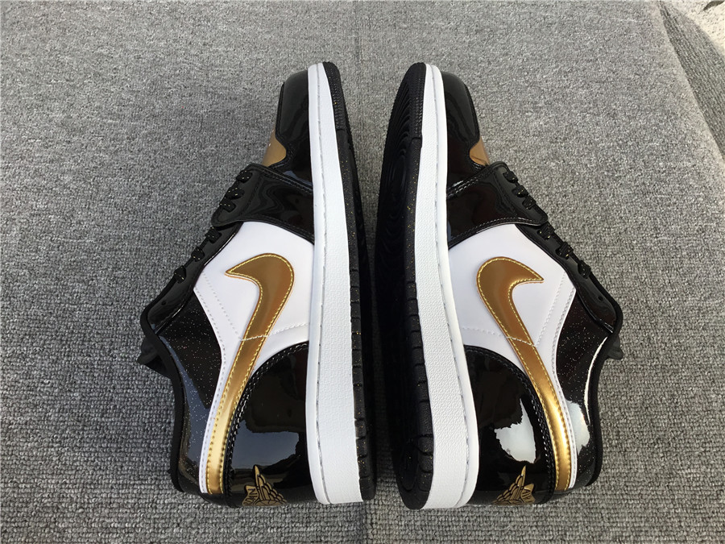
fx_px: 649
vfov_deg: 45.4
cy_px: 272
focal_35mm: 31
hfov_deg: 58.4
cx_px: 362
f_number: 2.4
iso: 25
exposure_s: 1/354
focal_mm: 3.3
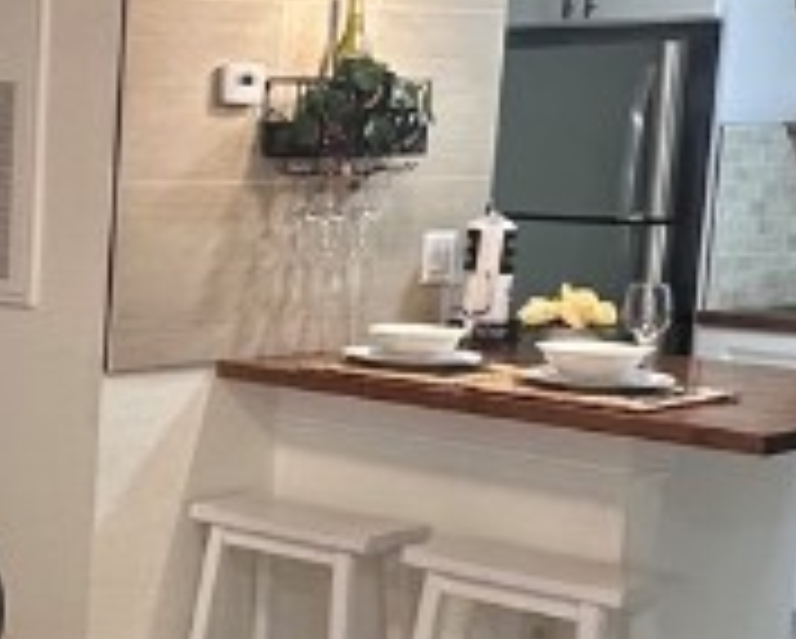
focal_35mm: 79
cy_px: 414
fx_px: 1863
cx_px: -481
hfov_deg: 19.9
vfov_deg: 19.4
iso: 250
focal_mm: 2.22
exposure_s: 1/60
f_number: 2.2
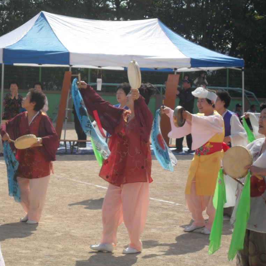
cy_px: 133
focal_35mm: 125
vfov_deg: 14.0
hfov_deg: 14.0
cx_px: 117
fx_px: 1087
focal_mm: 18.6
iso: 100
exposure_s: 1/500
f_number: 5.2
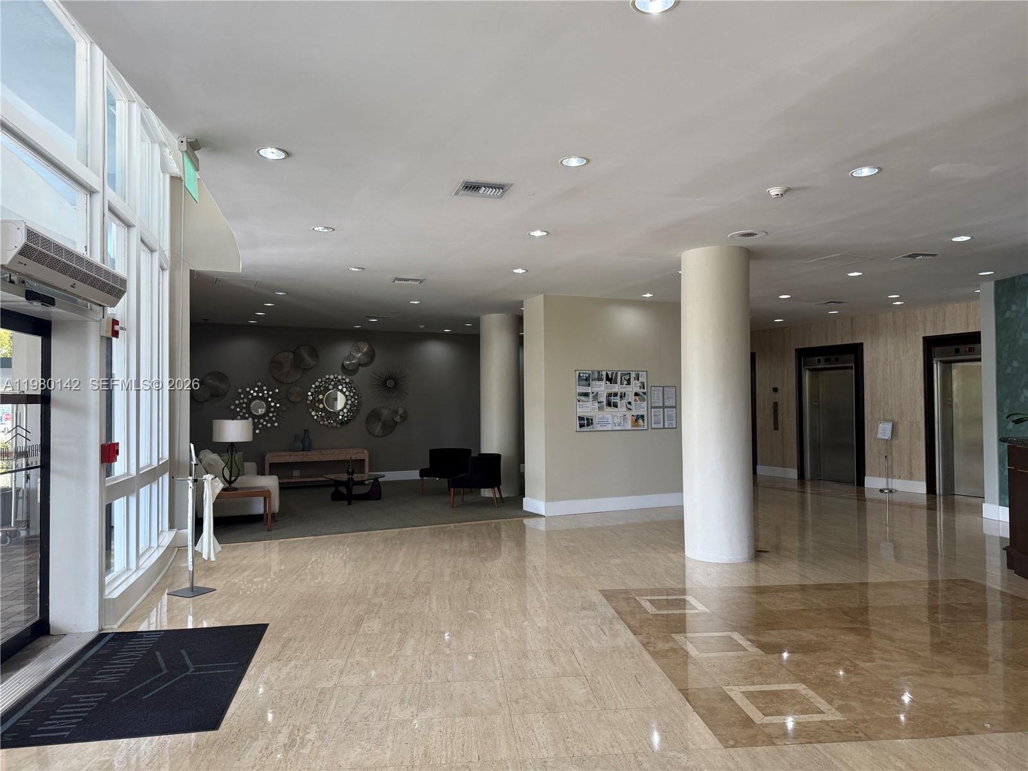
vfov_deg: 56.8
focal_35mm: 24
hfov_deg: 71.6
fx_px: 713
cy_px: 386
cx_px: 514
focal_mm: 6.76
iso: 125
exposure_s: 1/120
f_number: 1.78
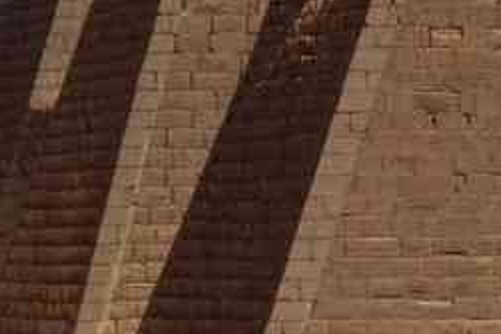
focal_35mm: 659
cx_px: 40
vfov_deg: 2.1
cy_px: 154
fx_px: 9165
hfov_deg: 3.1
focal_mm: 109.9
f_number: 9.5
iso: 100
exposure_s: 1/250
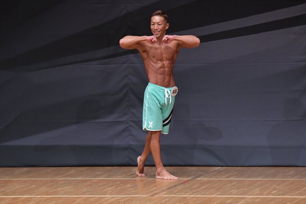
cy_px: 102
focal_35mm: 315
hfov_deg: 6.5
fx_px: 2676
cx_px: 153
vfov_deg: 4.4
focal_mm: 210
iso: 6400
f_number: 5.6
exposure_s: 1/400
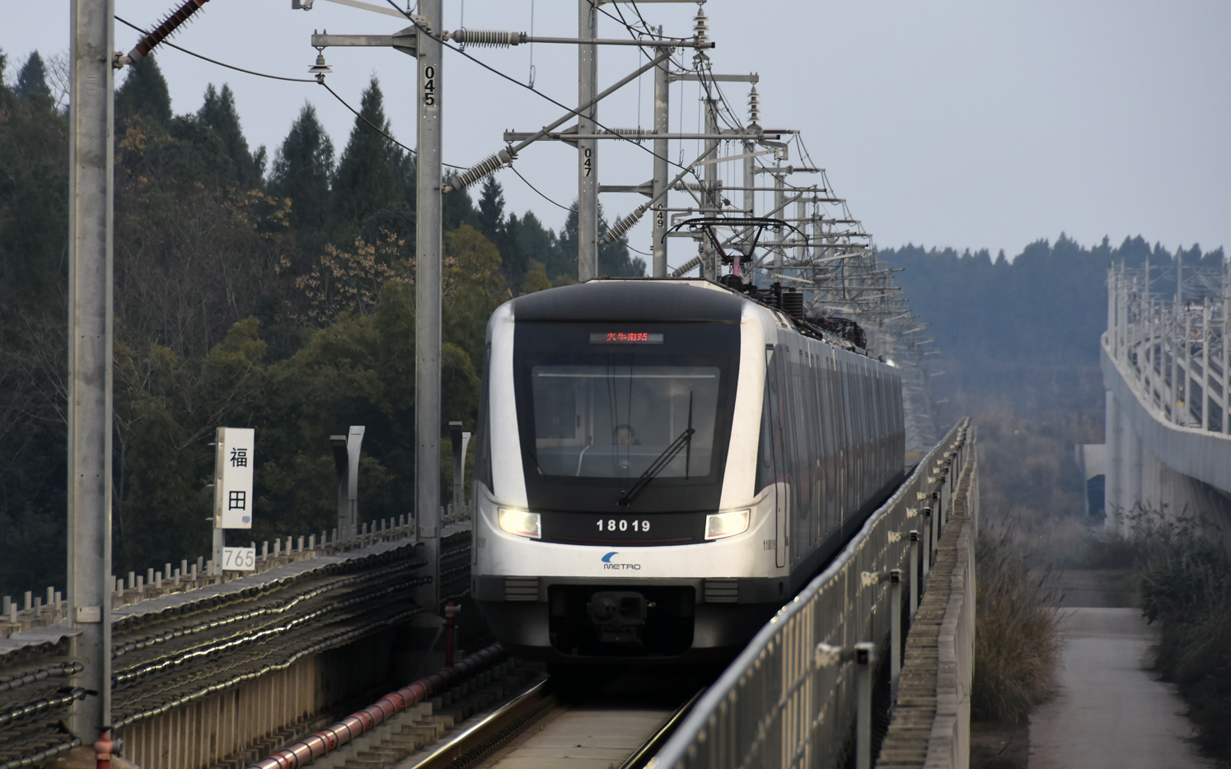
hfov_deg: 6.8
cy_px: 380
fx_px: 10300
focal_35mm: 307
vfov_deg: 4.3
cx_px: 616
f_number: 7.1
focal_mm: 200
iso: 400
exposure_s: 1/160
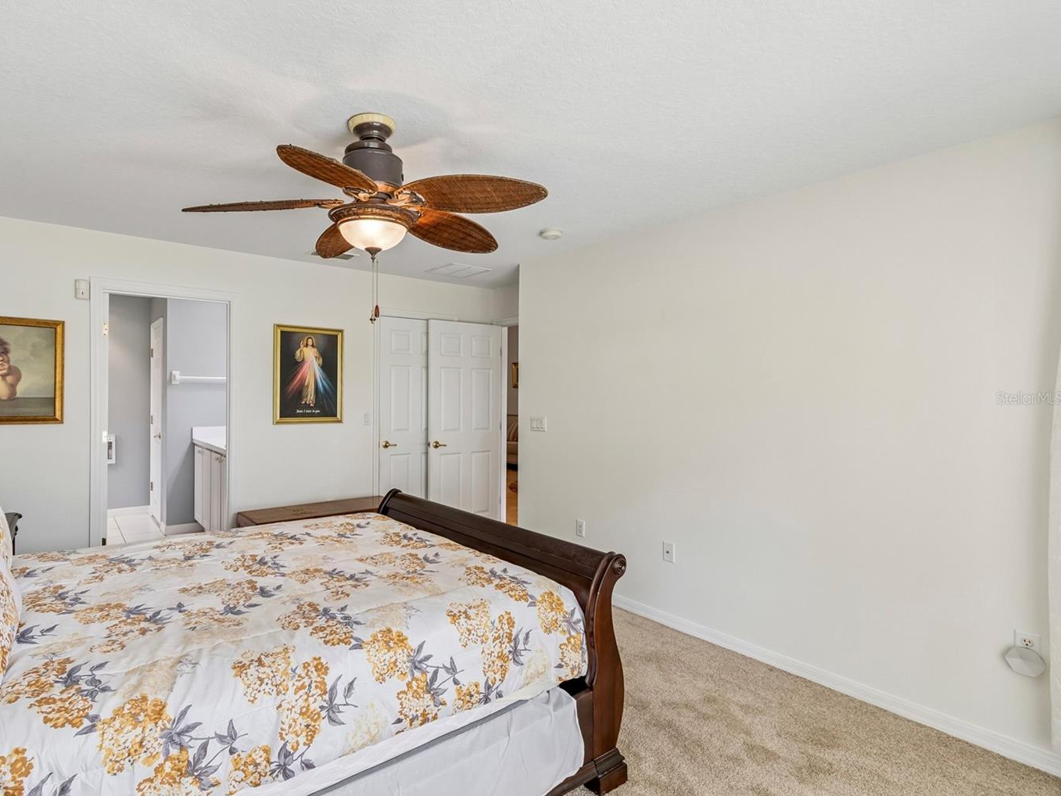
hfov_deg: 90.2
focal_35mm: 17
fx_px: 521
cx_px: 441
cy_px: 398
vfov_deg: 74.7
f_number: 7.1
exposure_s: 1/30
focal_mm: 10
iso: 100
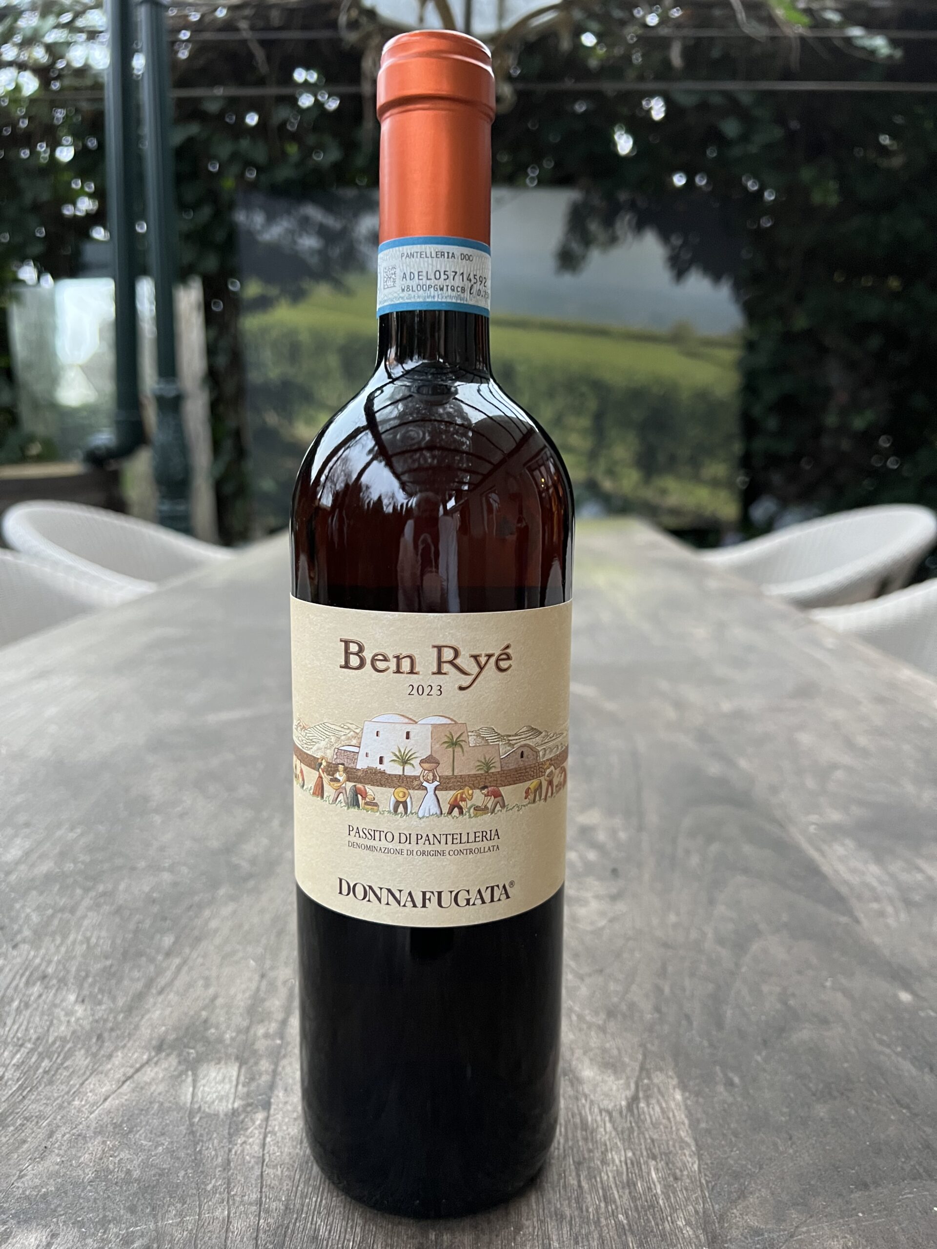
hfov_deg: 53.1
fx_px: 938
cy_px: 624
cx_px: 468
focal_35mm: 26
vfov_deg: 67.3
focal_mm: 5.7
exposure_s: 1/60
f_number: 1.5
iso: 500
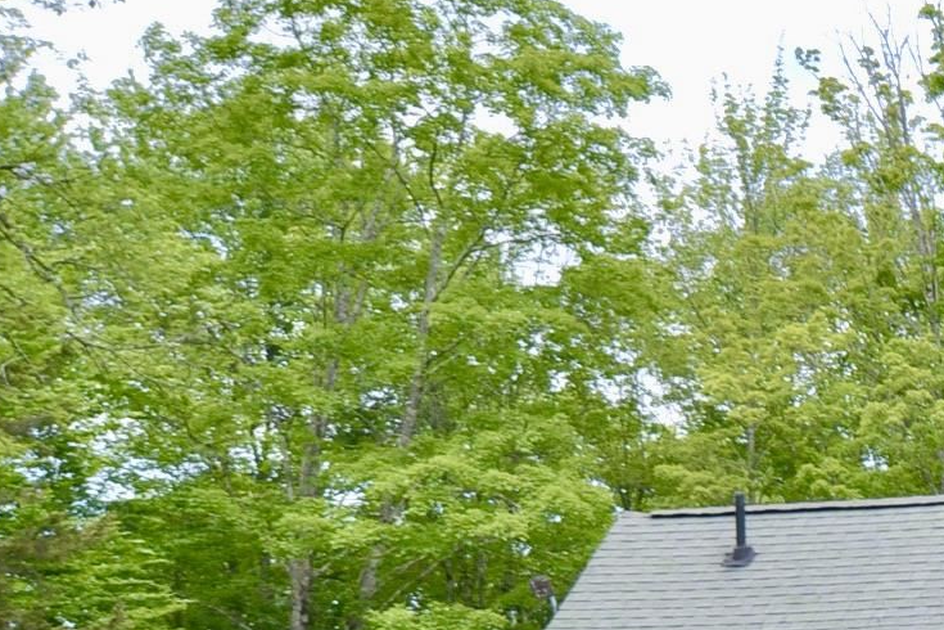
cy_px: 930
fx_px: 2465
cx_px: 1341
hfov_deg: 19.4
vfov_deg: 13.7
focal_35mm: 94
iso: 100
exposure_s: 1/160
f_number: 6.3
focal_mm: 20
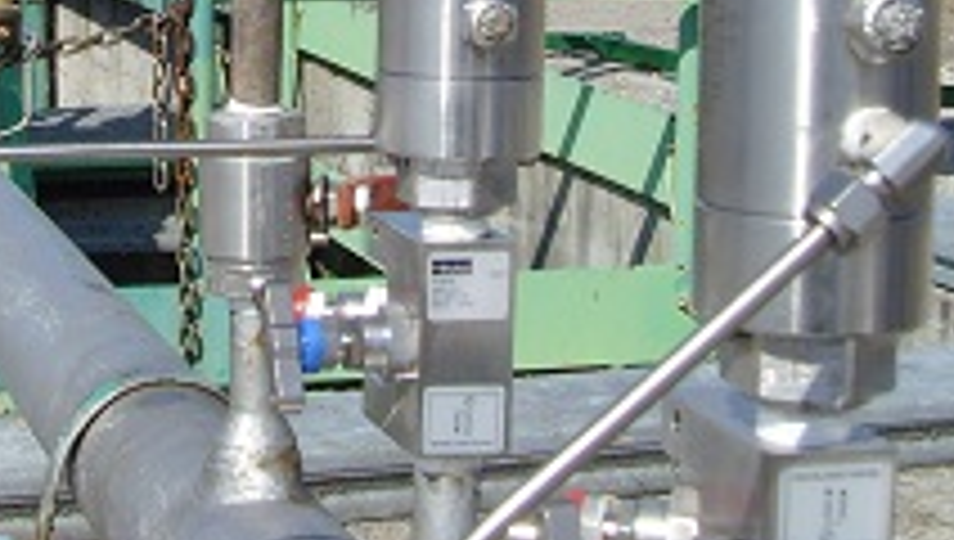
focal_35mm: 100
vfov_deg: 11.9
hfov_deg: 21.0
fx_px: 2533
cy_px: -97
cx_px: 176
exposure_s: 1/350
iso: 80
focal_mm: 6.6
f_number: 6.3
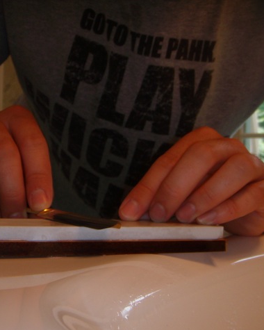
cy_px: 166
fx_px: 488
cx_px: 84
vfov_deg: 37.3
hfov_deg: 30.0
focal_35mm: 50
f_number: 3.5
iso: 64
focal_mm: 6.4
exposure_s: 1/60.2
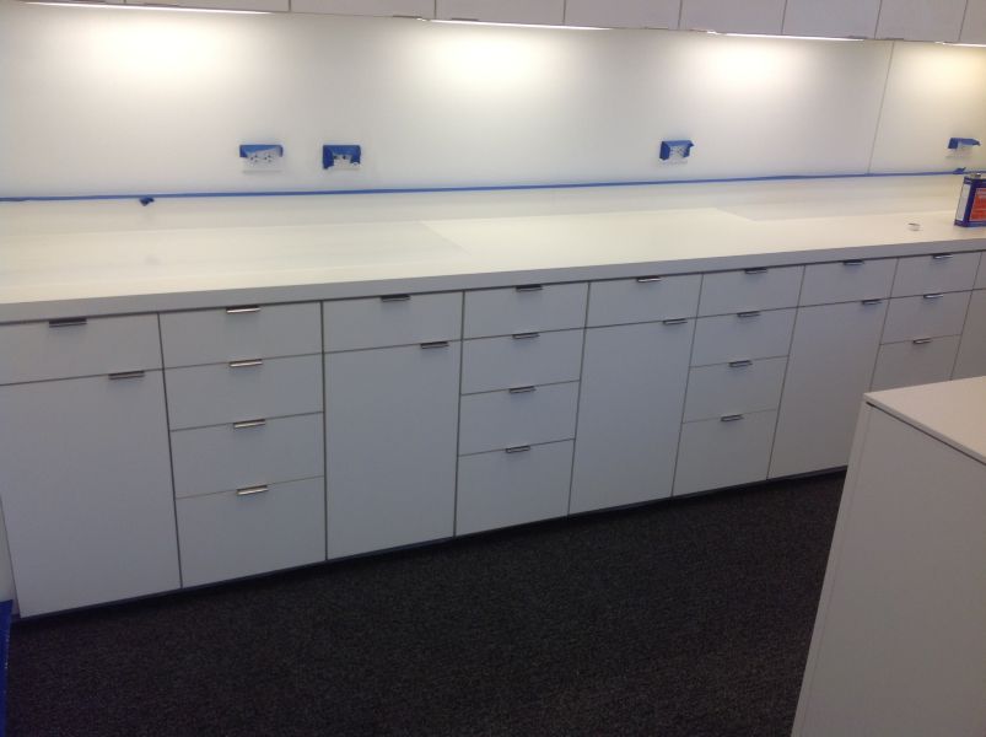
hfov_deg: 52.7
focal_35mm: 35
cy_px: 368
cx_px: 493
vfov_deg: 40.6
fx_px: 996
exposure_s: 1/60
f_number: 2.4
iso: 50
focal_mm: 4.28
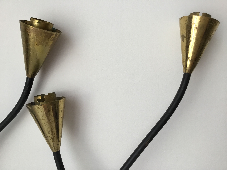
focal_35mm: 31
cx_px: 114
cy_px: 85
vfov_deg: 45.4
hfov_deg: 58.4
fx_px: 203
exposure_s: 1/40
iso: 32
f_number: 2.4
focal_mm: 3.3
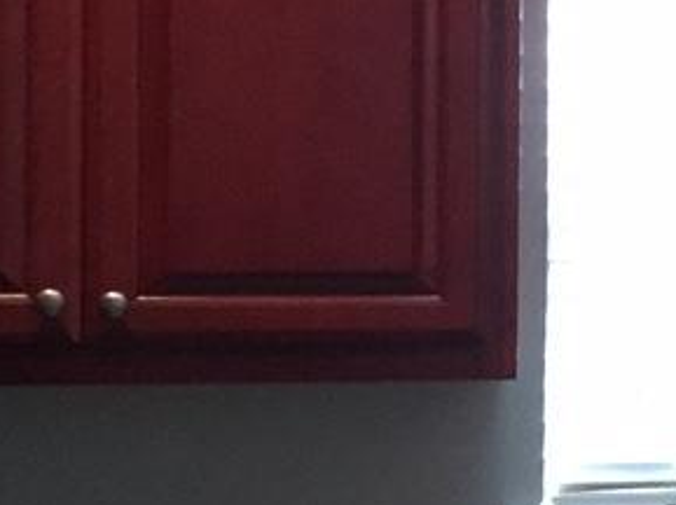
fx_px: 3199
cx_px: 1778
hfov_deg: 10.1
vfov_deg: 9.0
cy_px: 285
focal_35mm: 164
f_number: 2.2
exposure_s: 1/30
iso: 125
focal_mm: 4.15
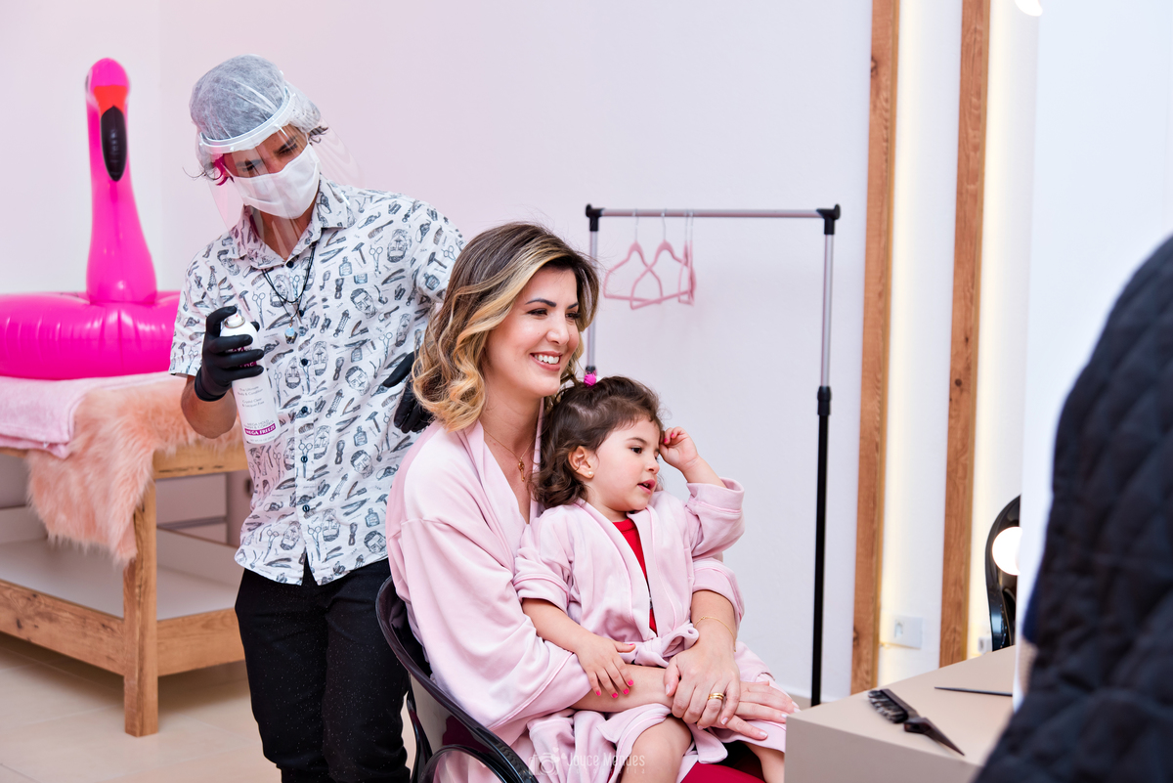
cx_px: 586
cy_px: 392
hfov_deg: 38.2
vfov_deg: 26.0
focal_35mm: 52
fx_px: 1695
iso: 320
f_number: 5
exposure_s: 1/200
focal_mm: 52
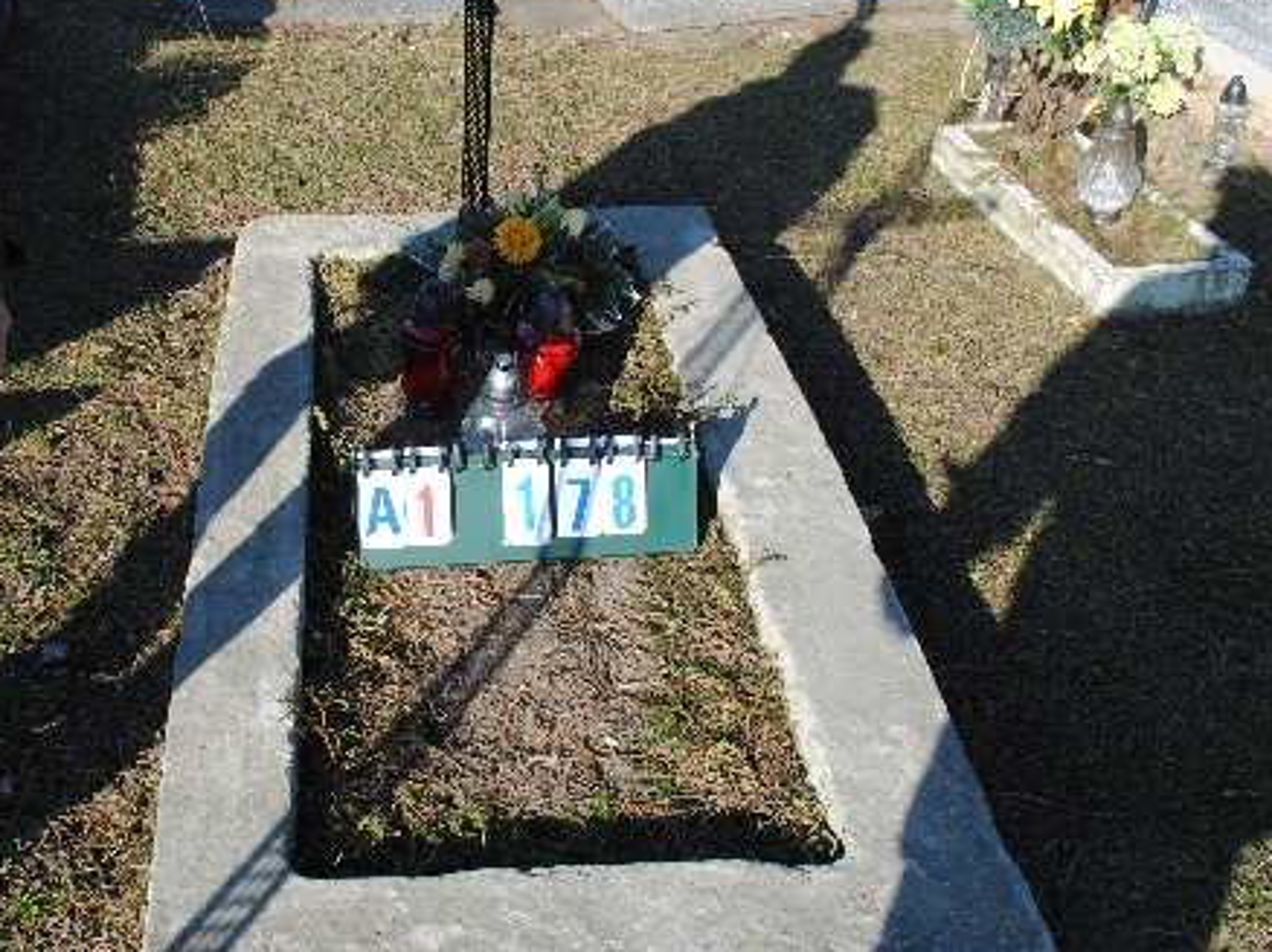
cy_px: 345
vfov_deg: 37.4
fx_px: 1396
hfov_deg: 48.3
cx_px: 439
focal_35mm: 38
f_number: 7.1
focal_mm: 18
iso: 100
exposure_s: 1/200
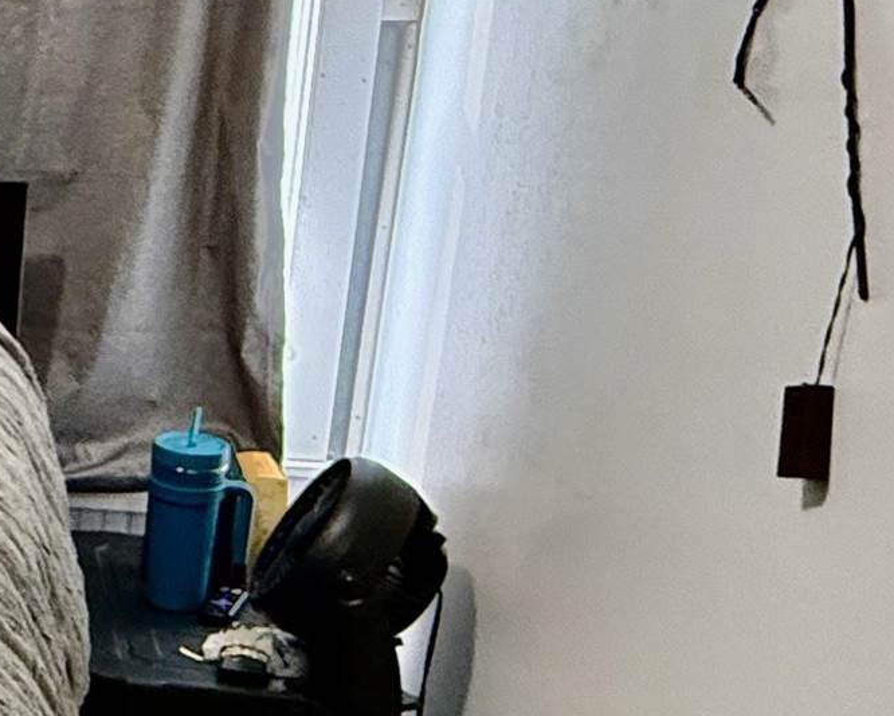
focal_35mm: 63
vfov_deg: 24.2
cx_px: -576
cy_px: 373
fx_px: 1667
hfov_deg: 22.3
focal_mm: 2.22
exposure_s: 1/60
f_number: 2.2
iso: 400
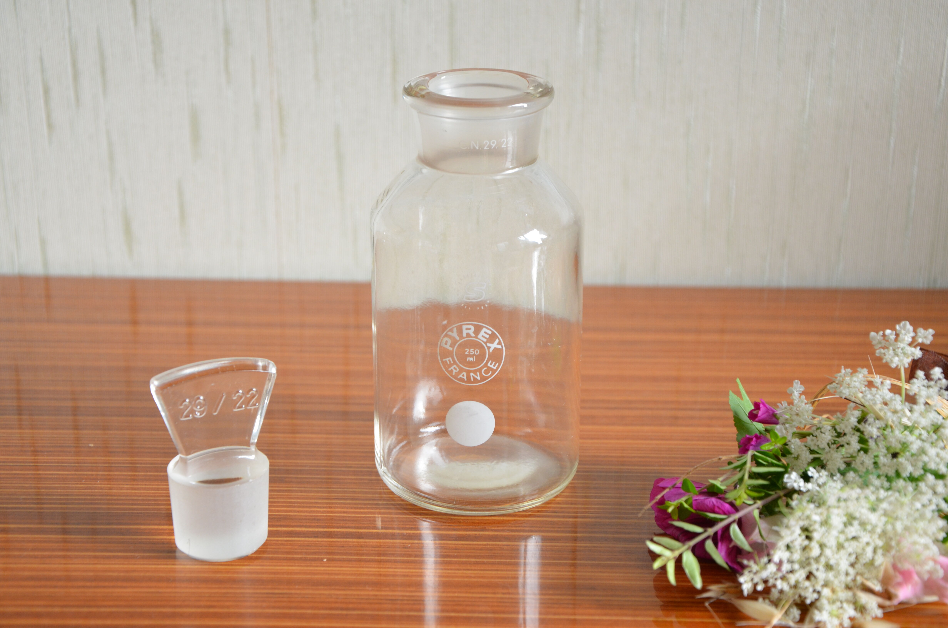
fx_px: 1892
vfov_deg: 18.8
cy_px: 314
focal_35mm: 72
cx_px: 474
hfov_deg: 28.1
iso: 560
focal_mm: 48
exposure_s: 1/60
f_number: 5.6
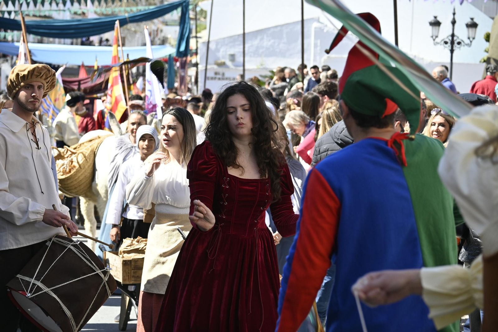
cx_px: 249
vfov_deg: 11.7
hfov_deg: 17.5
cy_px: 166
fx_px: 1618
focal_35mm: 117
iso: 200
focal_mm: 78
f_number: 5.6
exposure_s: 1/500
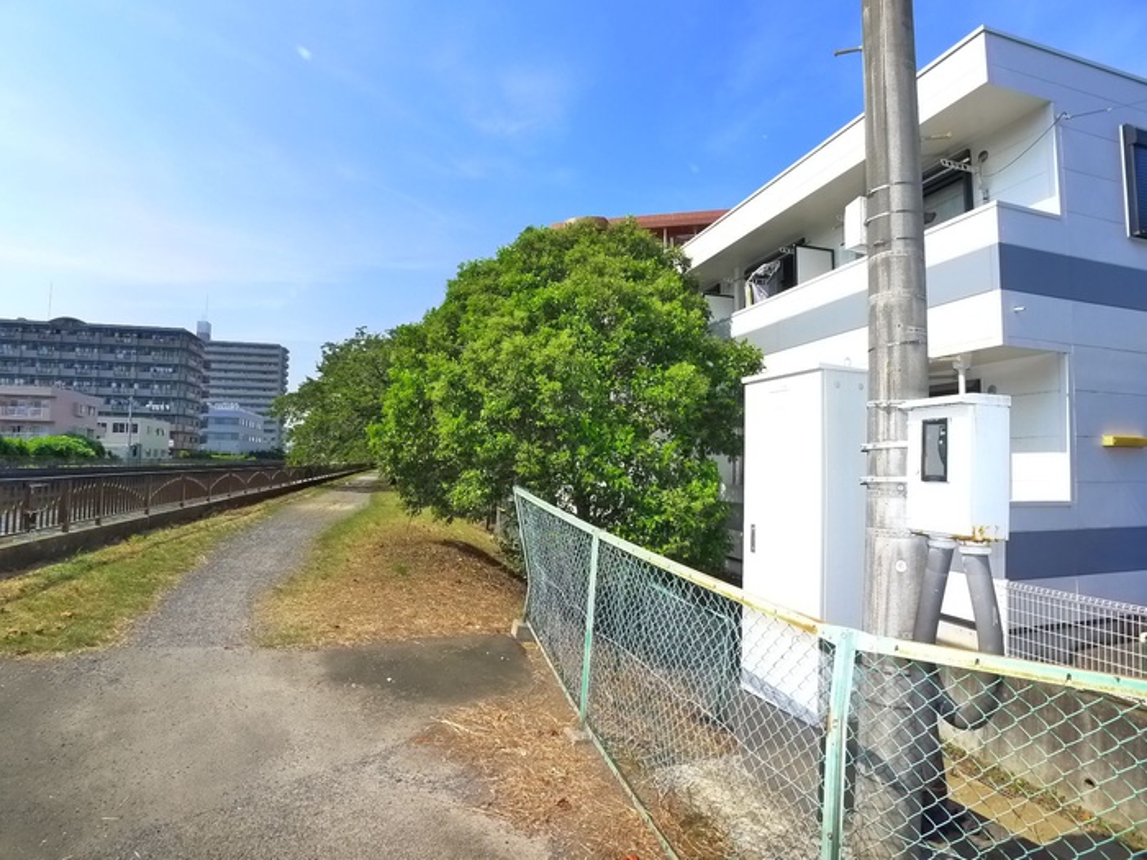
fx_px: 795
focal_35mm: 24
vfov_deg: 56.8
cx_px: 574
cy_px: 430
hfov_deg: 71.6
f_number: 4
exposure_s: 1/800
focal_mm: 5.1
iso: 400
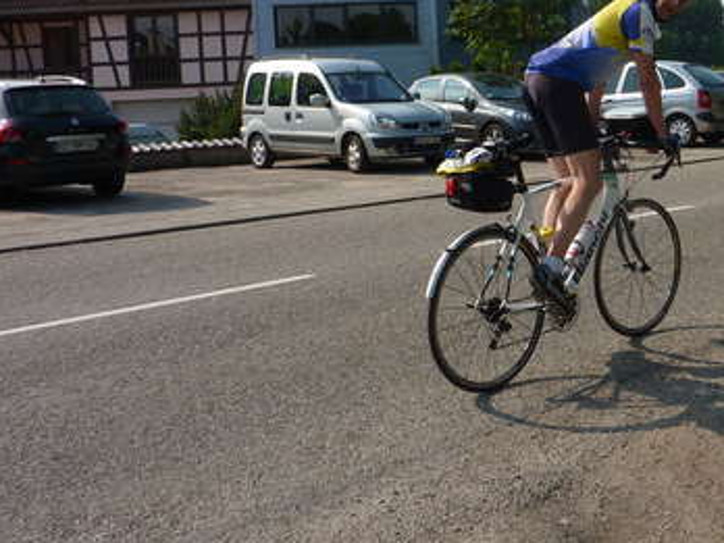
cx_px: 603
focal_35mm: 50
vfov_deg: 28.8
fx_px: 1046
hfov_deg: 36.6
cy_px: 150
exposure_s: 1/500
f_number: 5
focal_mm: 4.7
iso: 80
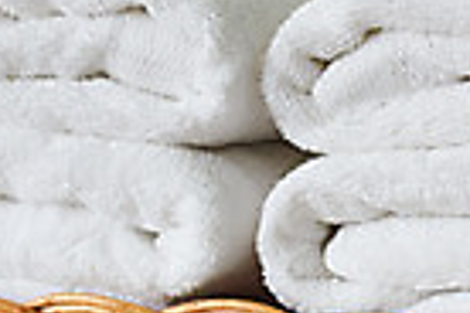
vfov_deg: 3.7
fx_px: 4817
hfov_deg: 5.6
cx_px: 482
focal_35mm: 369
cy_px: -34
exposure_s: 1/160
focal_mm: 85
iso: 320
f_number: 5
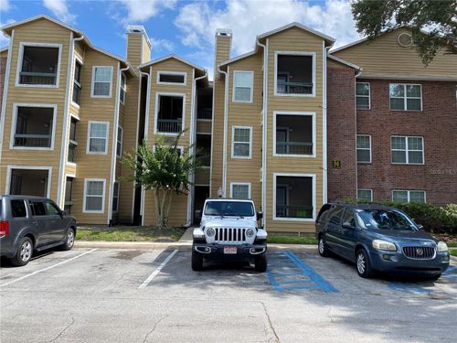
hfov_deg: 67.3
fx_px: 343
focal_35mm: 26
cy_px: 172
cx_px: 228
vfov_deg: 53.1
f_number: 1.8
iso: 32
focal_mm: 4.25
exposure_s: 1/1779
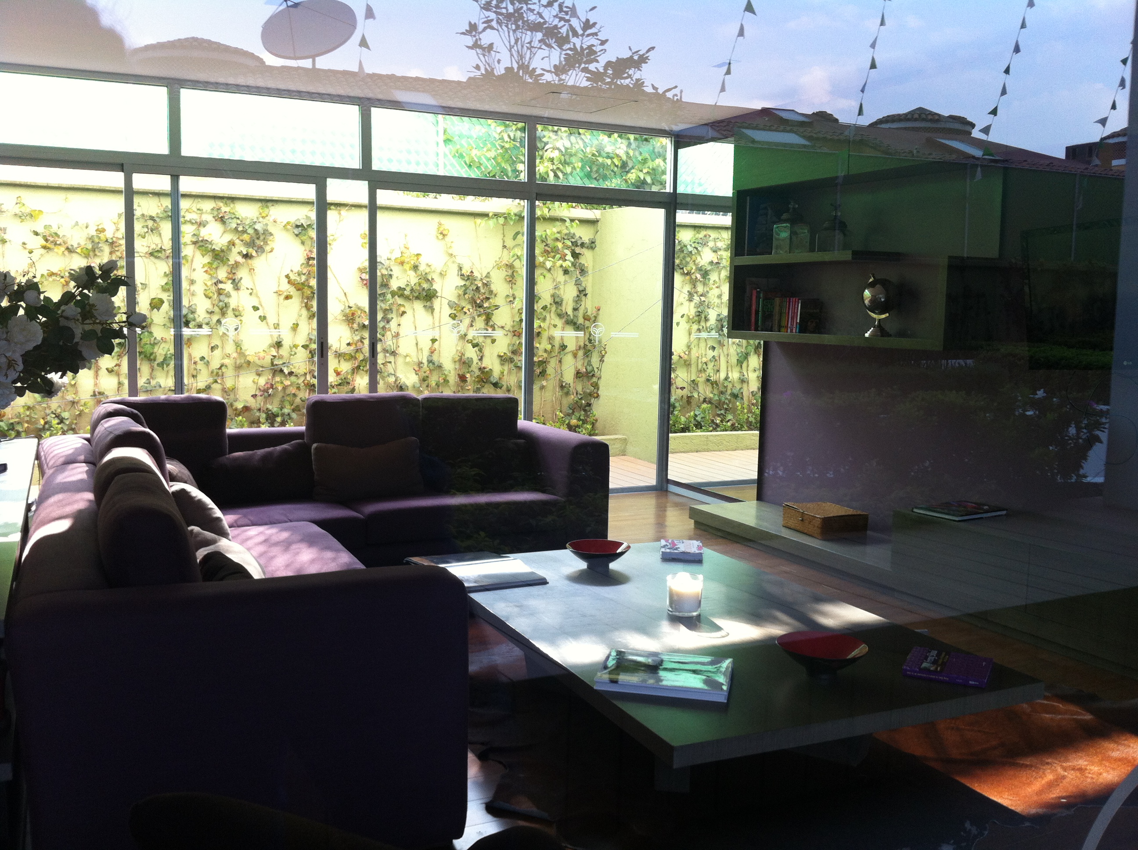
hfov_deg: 52.7
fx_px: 1149
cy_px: 425
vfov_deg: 40.6
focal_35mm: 35
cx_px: 569
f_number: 2.8
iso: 80
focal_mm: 3.85
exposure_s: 1/60
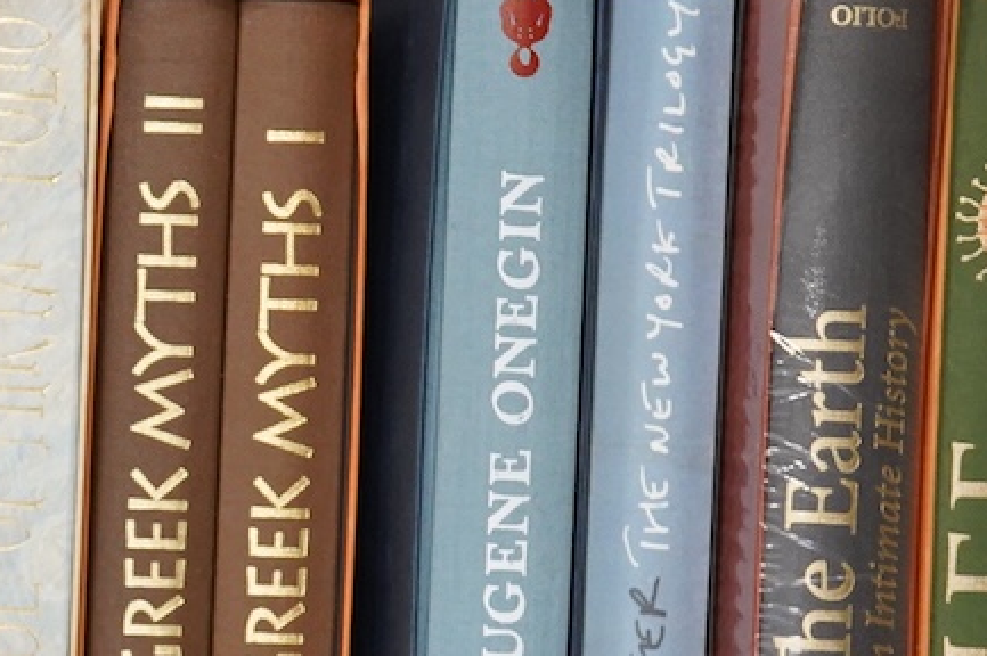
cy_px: 399
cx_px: 13
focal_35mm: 117
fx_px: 3205
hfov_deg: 17.1
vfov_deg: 11.7
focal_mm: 30
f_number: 8
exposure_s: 1/160
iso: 2500
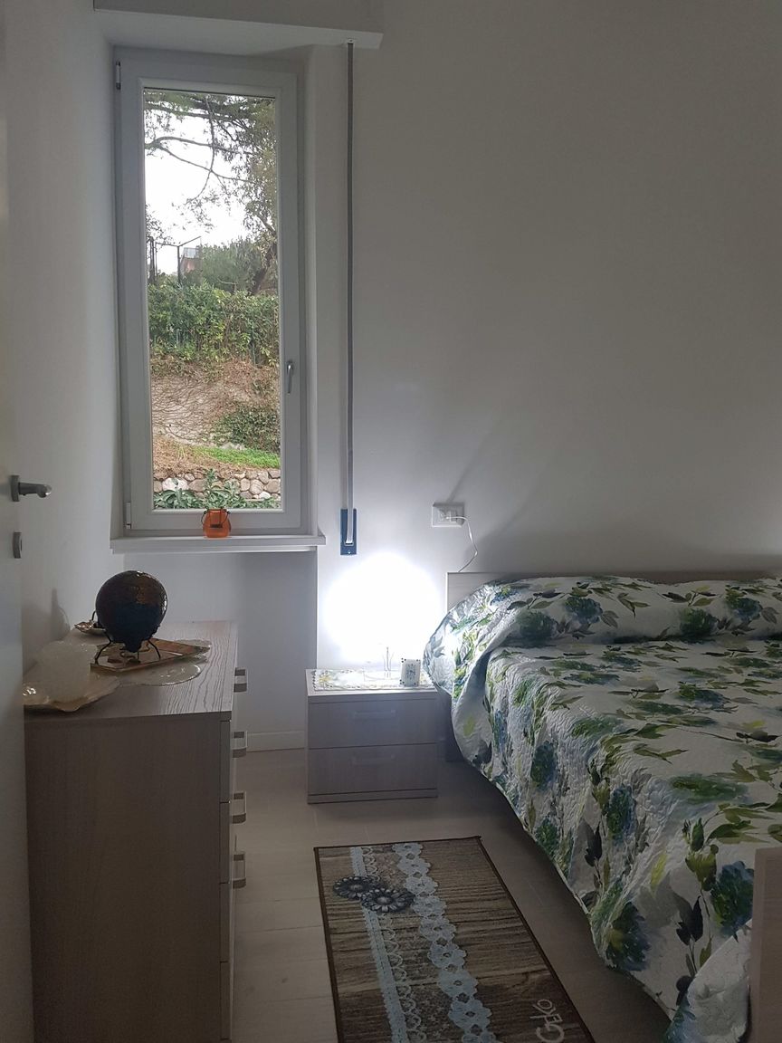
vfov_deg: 67.3
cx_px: 391
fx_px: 783
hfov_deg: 53.1
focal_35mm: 26
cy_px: 522
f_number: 1.7
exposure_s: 1/50
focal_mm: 4.2
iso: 125
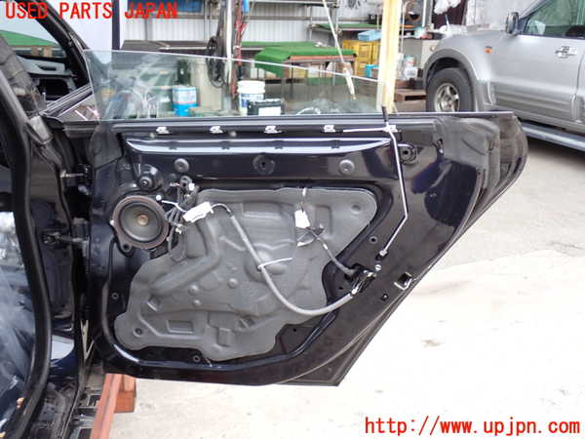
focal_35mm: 41
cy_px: 220
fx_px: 693
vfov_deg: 35.1
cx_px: 292
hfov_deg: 45.8
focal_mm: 7.31
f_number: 2.8
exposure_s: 1/80
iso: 125
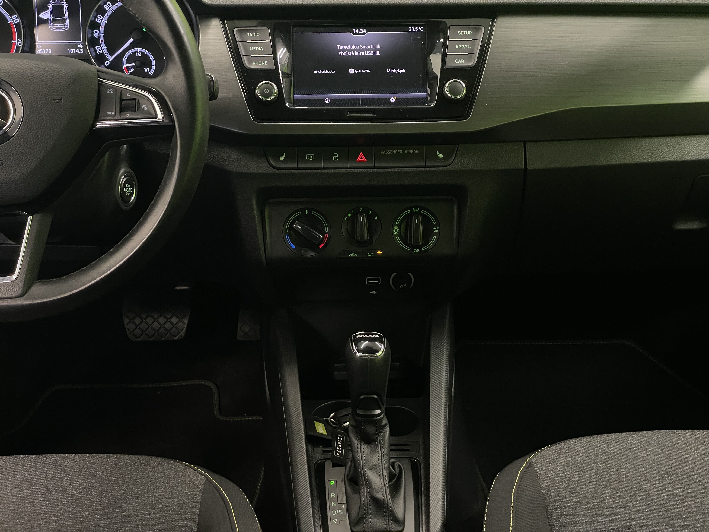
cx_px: 354
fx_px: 1065
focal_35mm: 52
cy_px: 266
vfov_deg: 28.0
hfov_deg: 36.8
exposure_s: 1/50
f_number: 2
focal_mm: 6
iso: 640
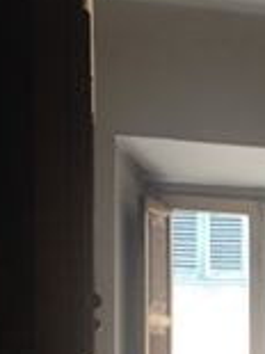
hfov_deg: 11.7
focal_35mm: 120
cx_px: 421
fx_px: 1227
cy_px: 445
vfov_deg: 15.7
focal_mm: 4.28
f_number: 2.4
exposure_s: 1/60
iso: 64
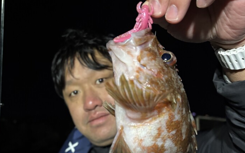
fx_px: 267
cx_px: 118
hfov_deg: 49.3
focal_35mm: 40
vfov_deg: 31.5
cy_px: 112
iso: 400
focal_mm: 5.96
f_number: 1.6
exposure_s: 1/60
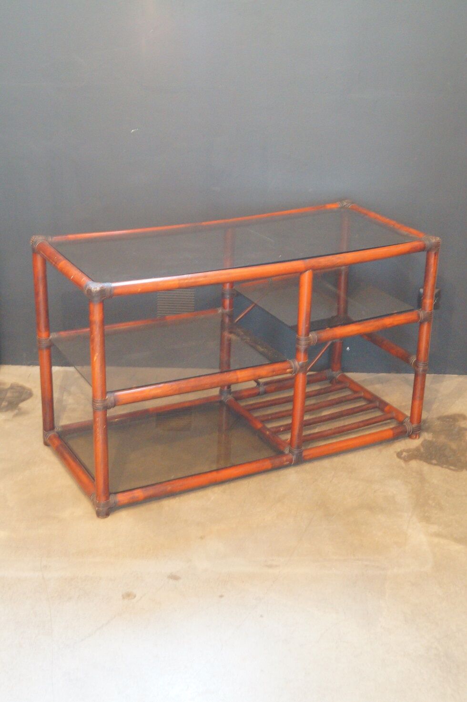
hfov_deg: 25.9
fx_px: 1014
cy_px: 351
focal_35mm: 52
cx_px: 234
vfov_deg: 38.2
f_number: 4.5
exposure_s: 1/8
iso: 3200
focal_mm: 35
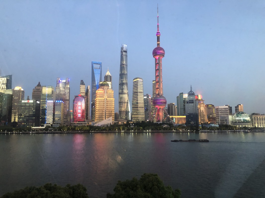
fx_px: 214
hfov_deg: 63.4
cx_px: 132
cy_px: 99
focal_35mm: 28
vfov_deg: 49.7
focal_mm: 4
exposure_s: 1/12
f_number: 1.8
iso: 100
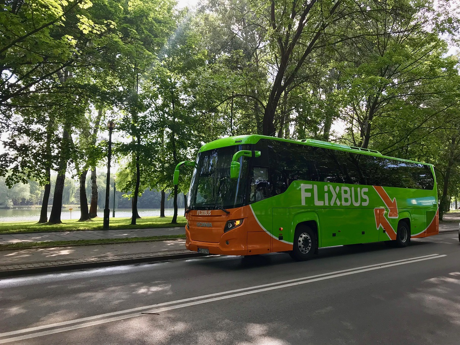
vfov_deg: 49.8
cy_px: 172
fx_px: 372
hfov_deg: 63.4
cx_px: 230
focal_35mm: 28
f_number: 1.8
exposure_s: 1/402
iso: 20
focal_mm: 3.99
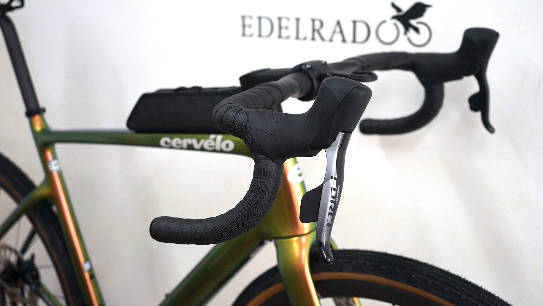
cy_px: 147
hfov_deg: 48.4
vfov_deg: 28.4
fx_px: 605
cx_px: 272
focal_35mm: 42
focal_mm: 40
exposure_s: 1/160
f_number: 4
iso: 1000
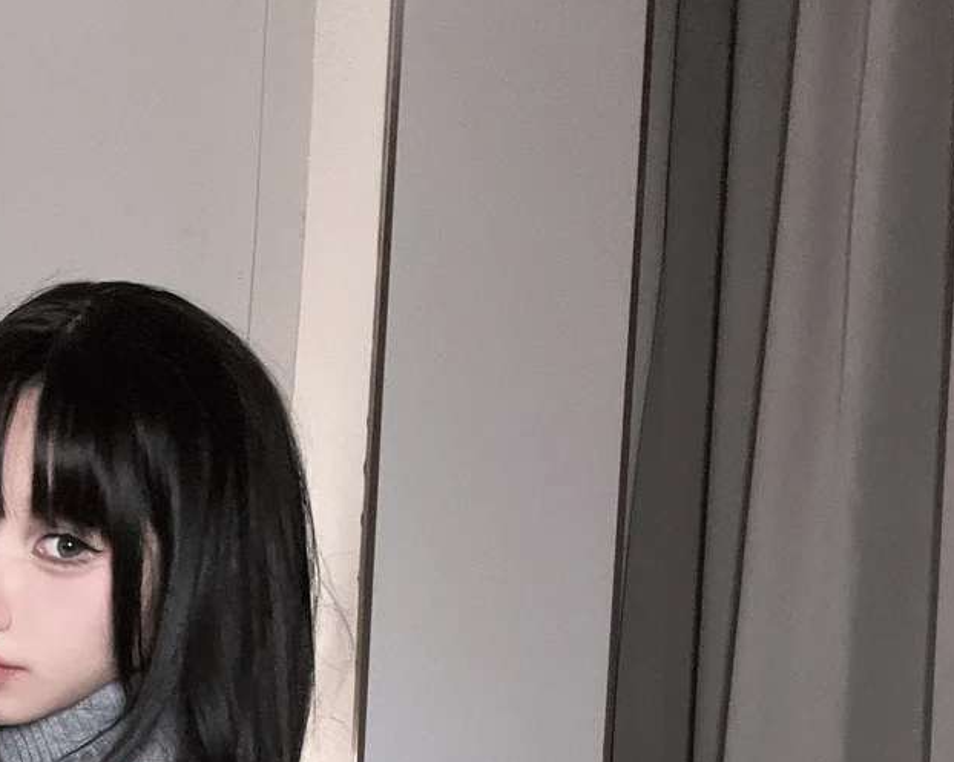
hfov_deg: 34.7
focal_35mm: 52
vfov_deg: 26.4
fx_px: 1468
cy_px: 879
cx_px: 170
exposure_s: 1/30
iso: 640
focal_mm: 2.71
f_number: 2.2
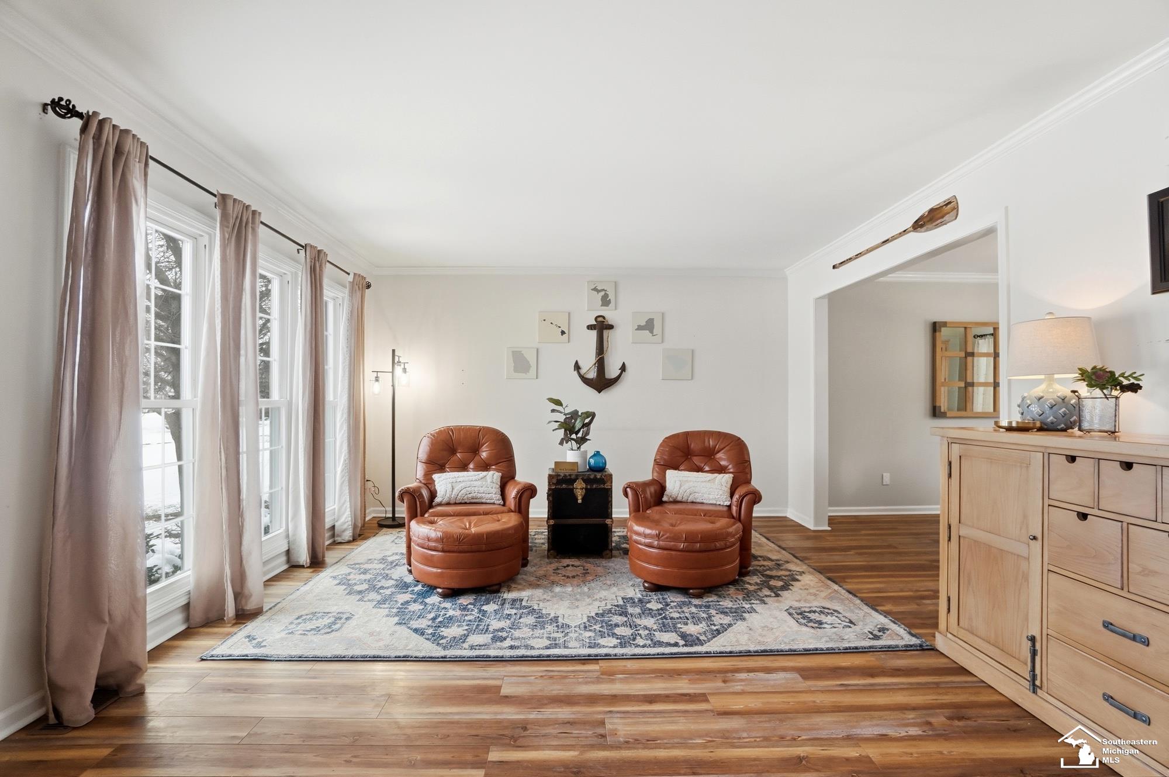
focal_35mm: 15
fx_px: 487
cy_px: 388
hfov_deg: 100.4
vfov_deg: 77.2
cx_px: 584
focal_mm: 10
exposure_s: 1/320
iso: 100
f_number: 4
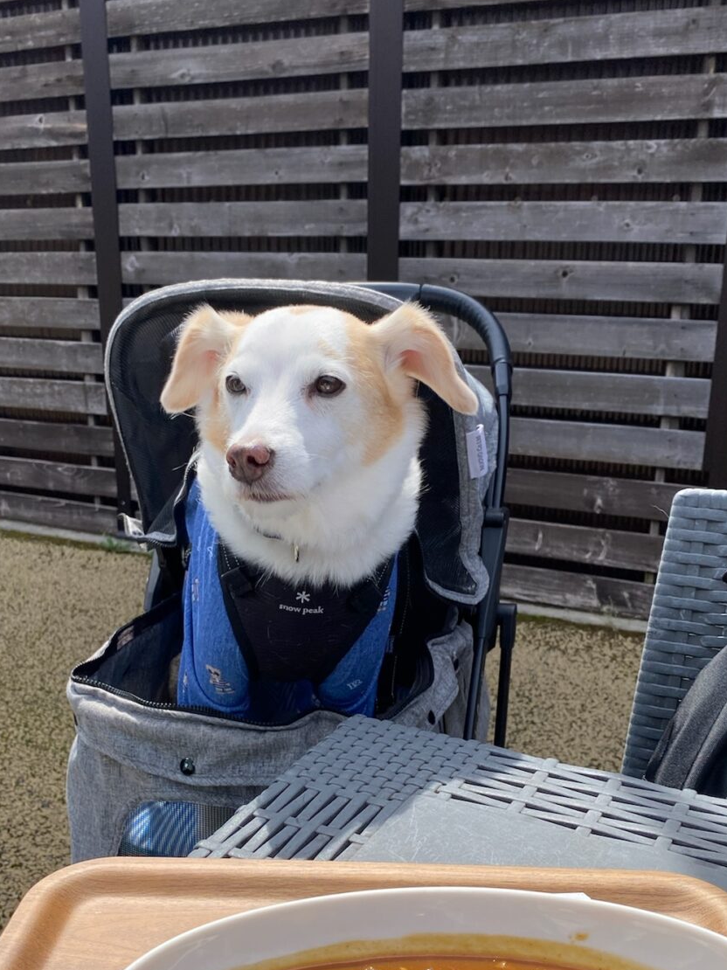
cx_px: 332
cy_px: 645
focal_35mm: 40
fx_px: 1121
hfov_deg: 35.9
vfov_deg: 46.1
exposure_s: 1/1464
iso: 32
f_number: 1.8
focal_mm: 4.25
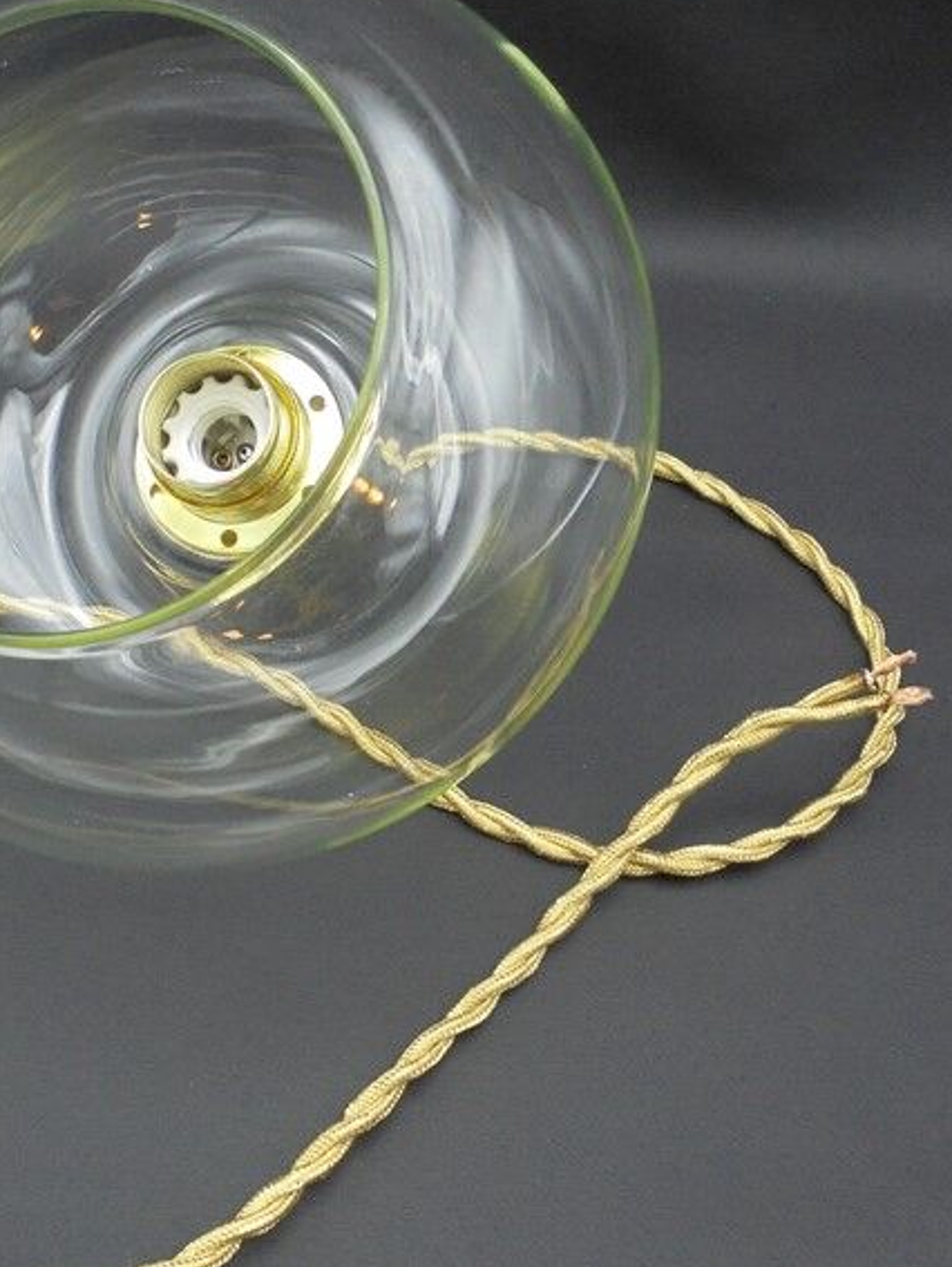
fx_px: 1685
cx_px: 283
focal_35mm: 46
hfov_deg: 31.2
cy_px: 652
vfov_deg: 41.2
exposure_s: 1/30
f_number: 3.7
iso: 250
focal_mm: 5.3
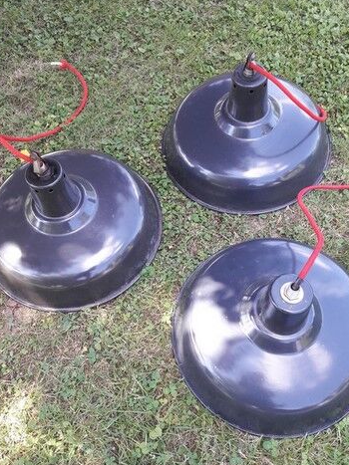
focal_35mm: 36
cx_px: 181
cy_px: 246
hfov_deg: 39.6
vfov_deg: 51.3
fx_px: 484
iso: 64
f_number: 1.9
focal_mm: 3.7
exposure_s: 1/100
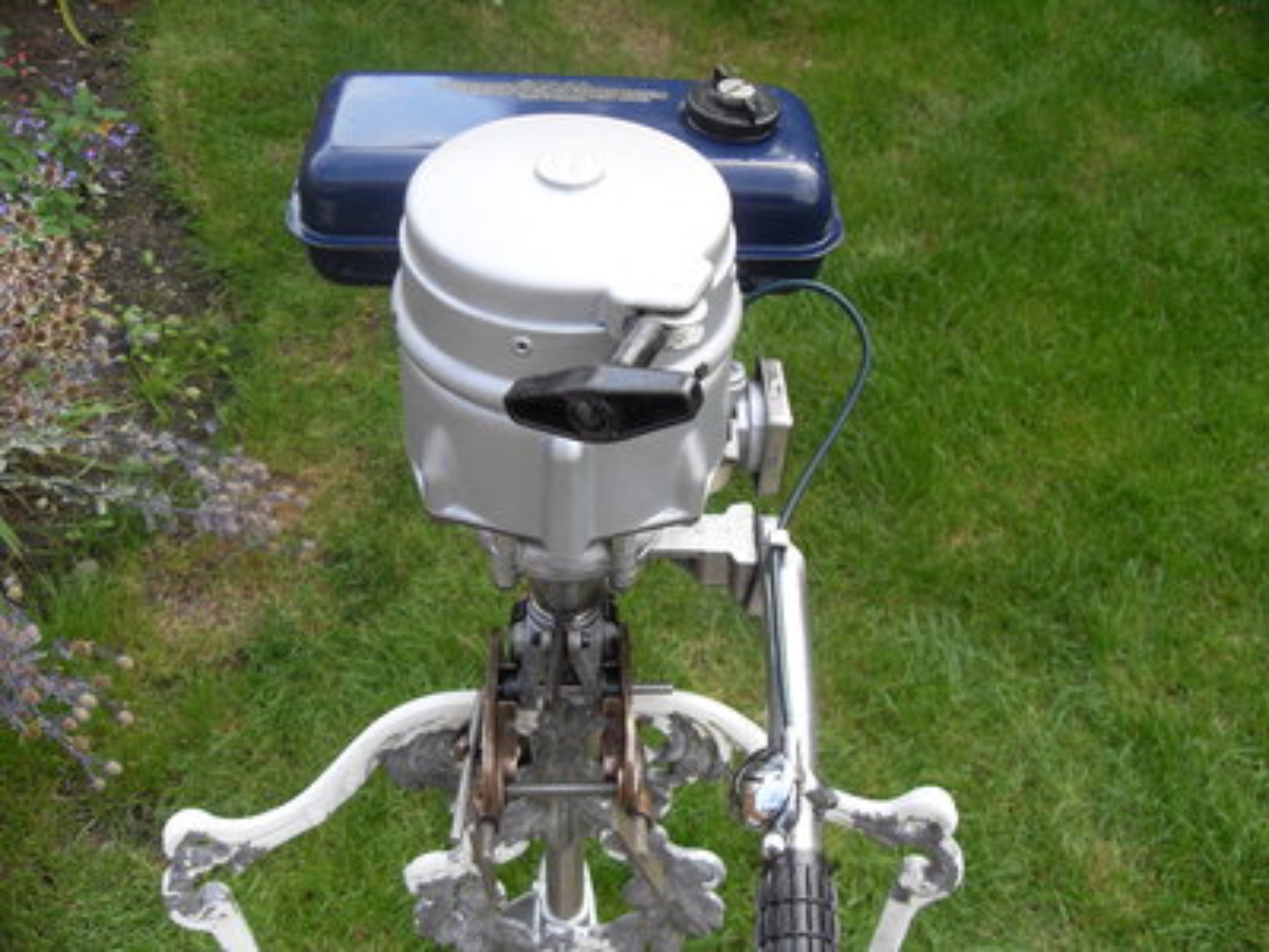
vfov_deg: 41.8
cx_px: 634
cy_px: 476
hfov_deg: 54.0
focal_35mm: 34
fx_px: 1246
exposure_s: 1/250
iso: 80
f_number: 2.8
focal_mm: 6.3
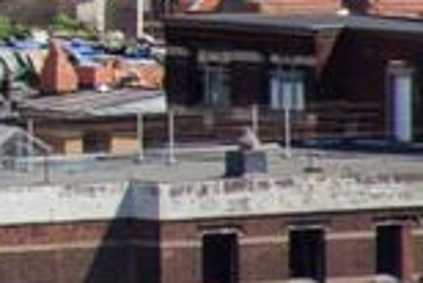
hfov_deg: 1.3
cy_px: -387
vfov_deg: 0.9
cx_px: -1071
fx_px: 17876
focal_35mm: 1520
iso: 100
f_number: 9
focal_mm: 130
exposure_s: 1/250
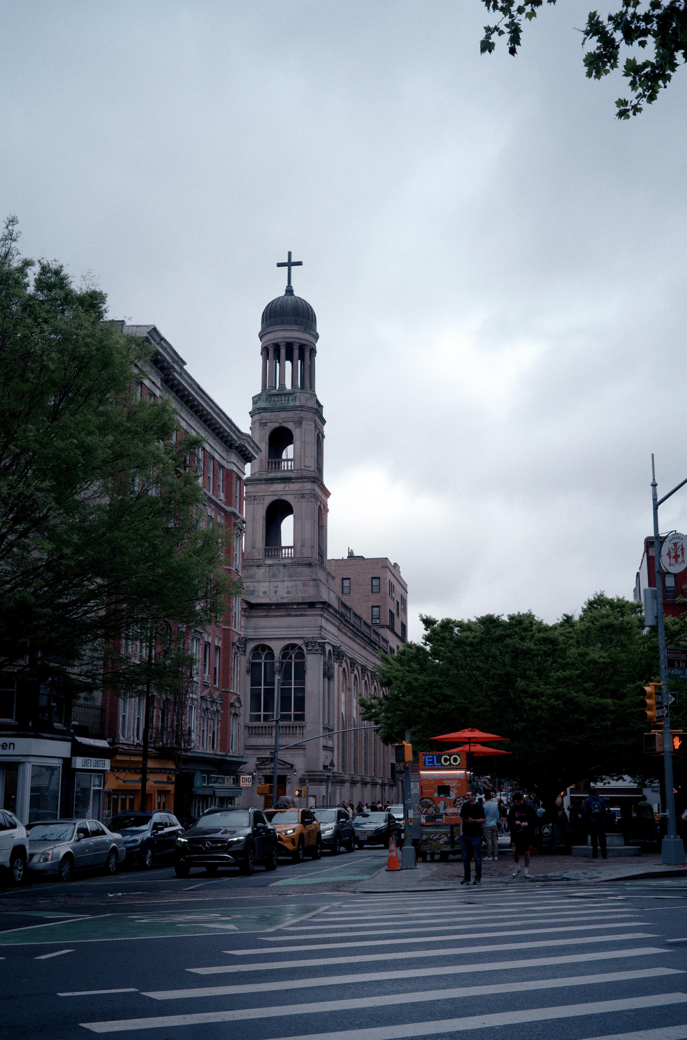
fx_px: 1152
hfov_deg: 33.2
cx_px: 344
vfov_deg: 48.6
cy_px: 520
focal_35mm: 40
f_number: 9.5
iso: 100
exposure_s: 1/640
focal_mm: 40
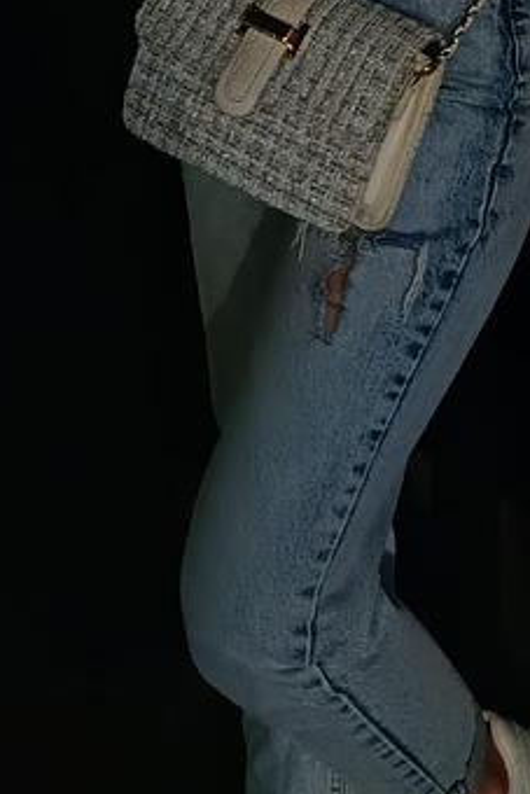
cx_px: 535
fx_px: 2074
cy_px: -378
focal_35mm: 94
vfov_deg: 19.1
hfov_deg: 14.3
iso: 3200
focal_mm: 5.59
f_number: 1.8
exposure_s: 1/20
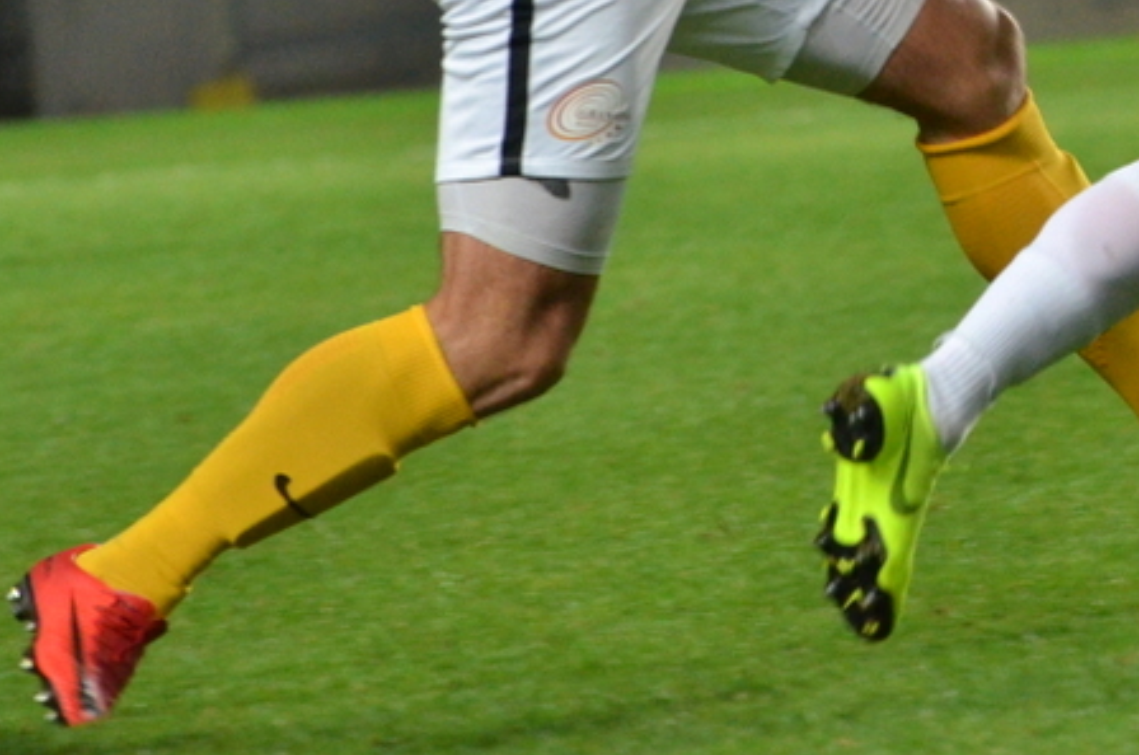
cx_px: 1403
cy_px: -194
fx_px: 24740
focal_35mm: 783
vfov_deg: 1.7
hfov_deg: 2.6
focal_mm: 195
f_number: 5.3
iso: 2000
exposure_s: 1/320
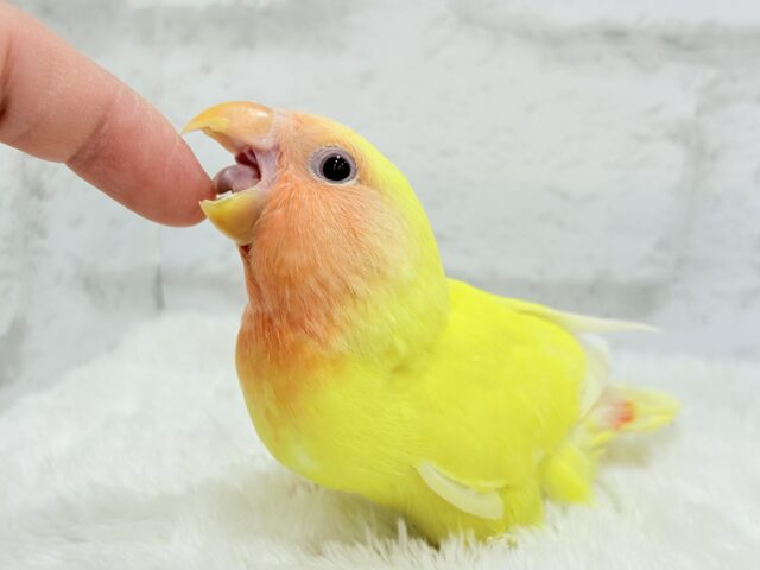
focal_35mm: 52
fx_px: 1142
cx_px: 380
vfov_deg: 28.0
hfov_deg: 36.8
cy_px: 285
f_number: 1.6
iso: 64
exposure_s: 1/100
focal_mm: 5.96
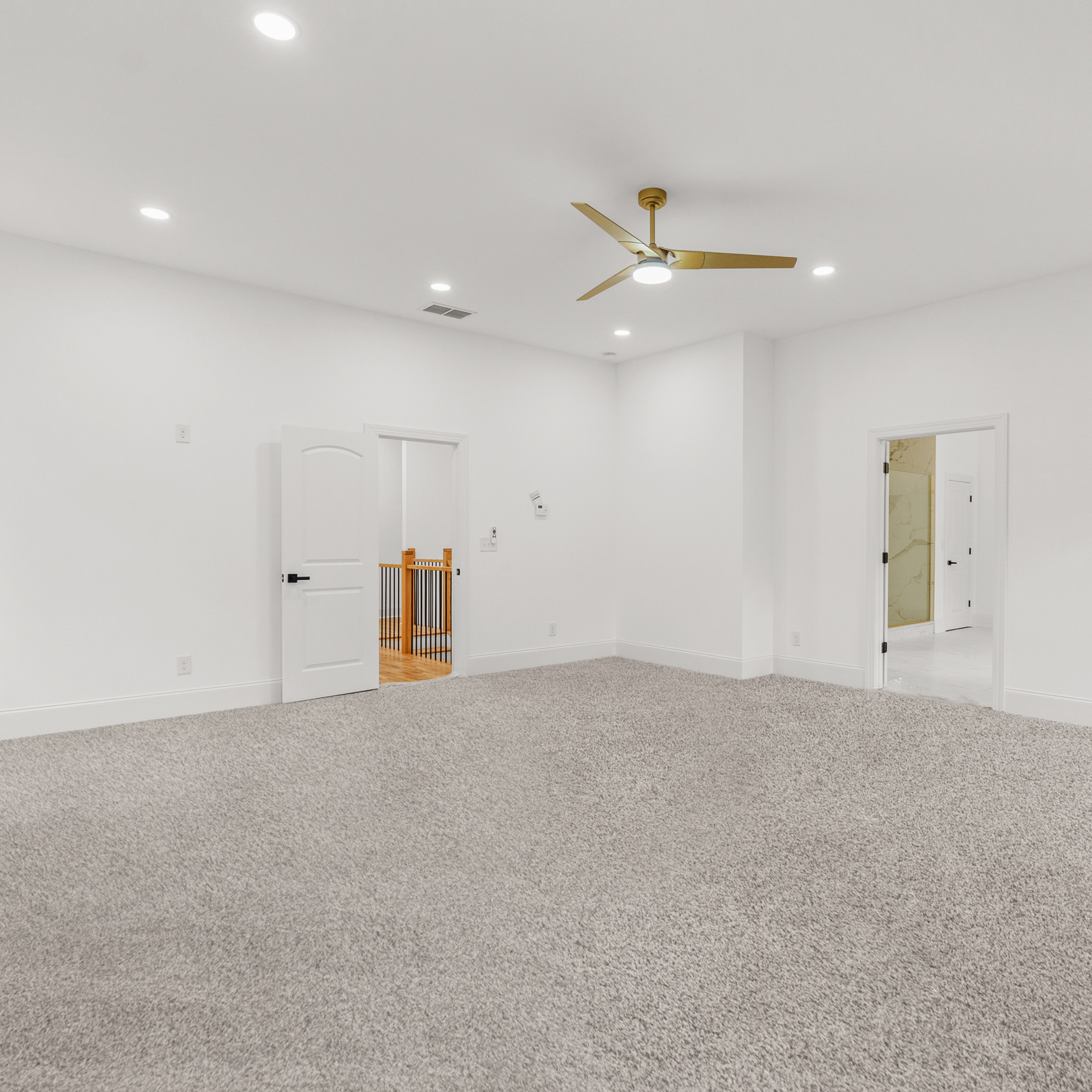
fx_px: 773
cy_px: 548
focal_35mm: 22
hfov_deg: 70.1
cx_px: 625
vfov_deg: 70.5
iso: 1250
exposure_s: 1/25
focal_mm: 16.5
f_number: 5.6
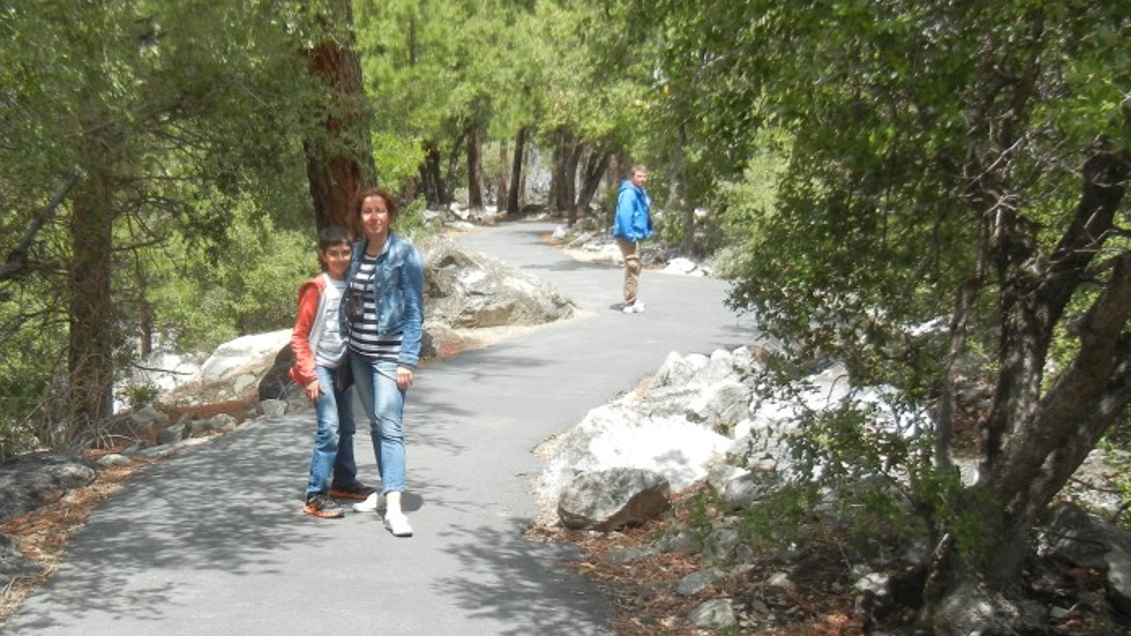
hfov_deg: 42.0
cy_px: 297
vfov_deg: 24.9
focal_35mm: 48
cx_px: 325
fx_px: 1439
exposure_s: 1/685
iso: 160
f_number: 3.5
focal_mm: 5.4
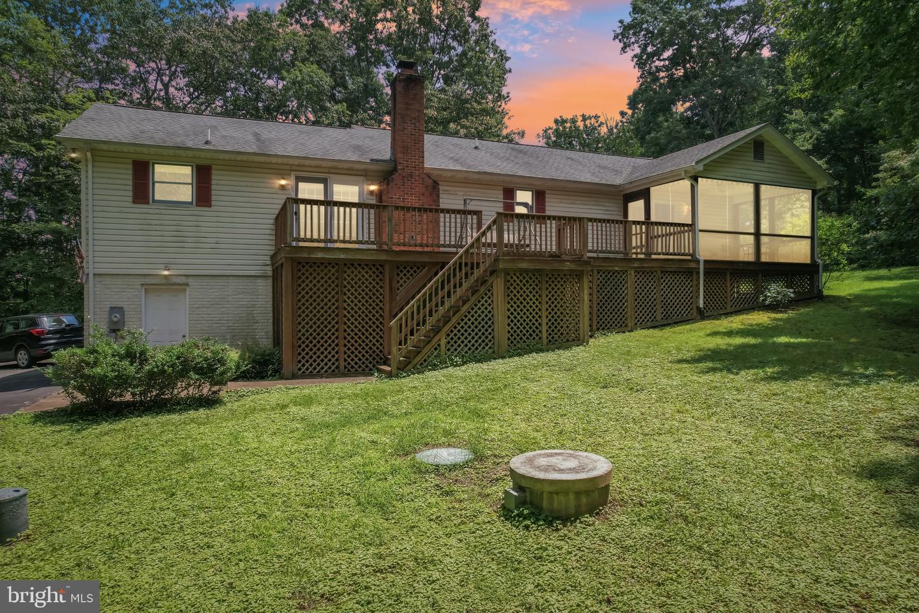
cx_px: 460
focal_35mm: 22
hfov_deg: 78.6
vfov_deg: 57.2
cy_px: 306
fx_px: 562
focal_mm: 8.38
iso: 100
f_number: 2.8
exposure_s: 1/725
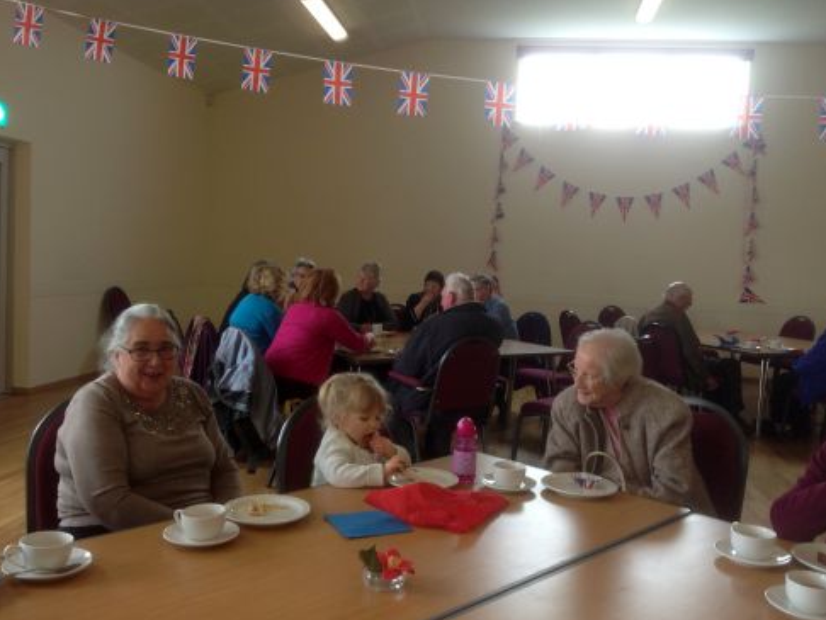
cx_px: 420
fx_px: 859
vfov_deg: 39.7
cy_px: 313
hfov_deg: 51.3
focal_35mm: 36
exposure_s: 1/24
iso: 50
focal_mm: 4.28
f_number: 2.4
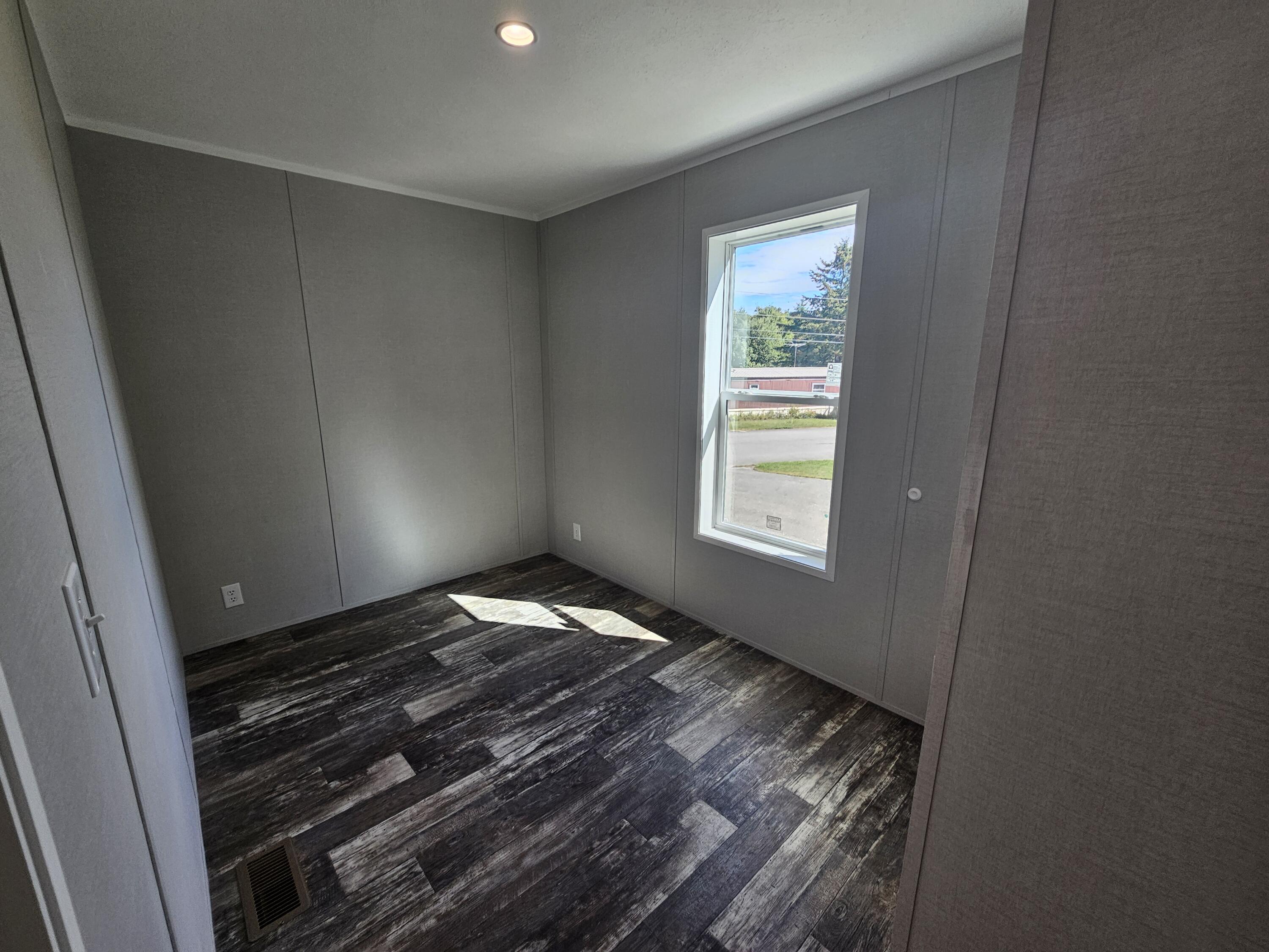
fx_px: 477
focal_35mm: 13
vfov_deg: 89.9
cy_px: 476
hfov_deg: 106.2
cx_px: 634
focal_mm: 2.2
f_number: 2.2
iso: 50
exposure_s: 1/120
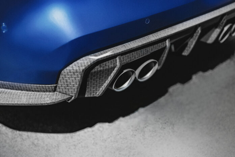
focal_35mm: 50
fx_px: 326
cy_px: 78
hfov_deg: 39.6
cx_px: 118
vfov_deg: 27.0
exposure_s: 1/50
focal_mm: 50
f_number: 1.2
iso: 125
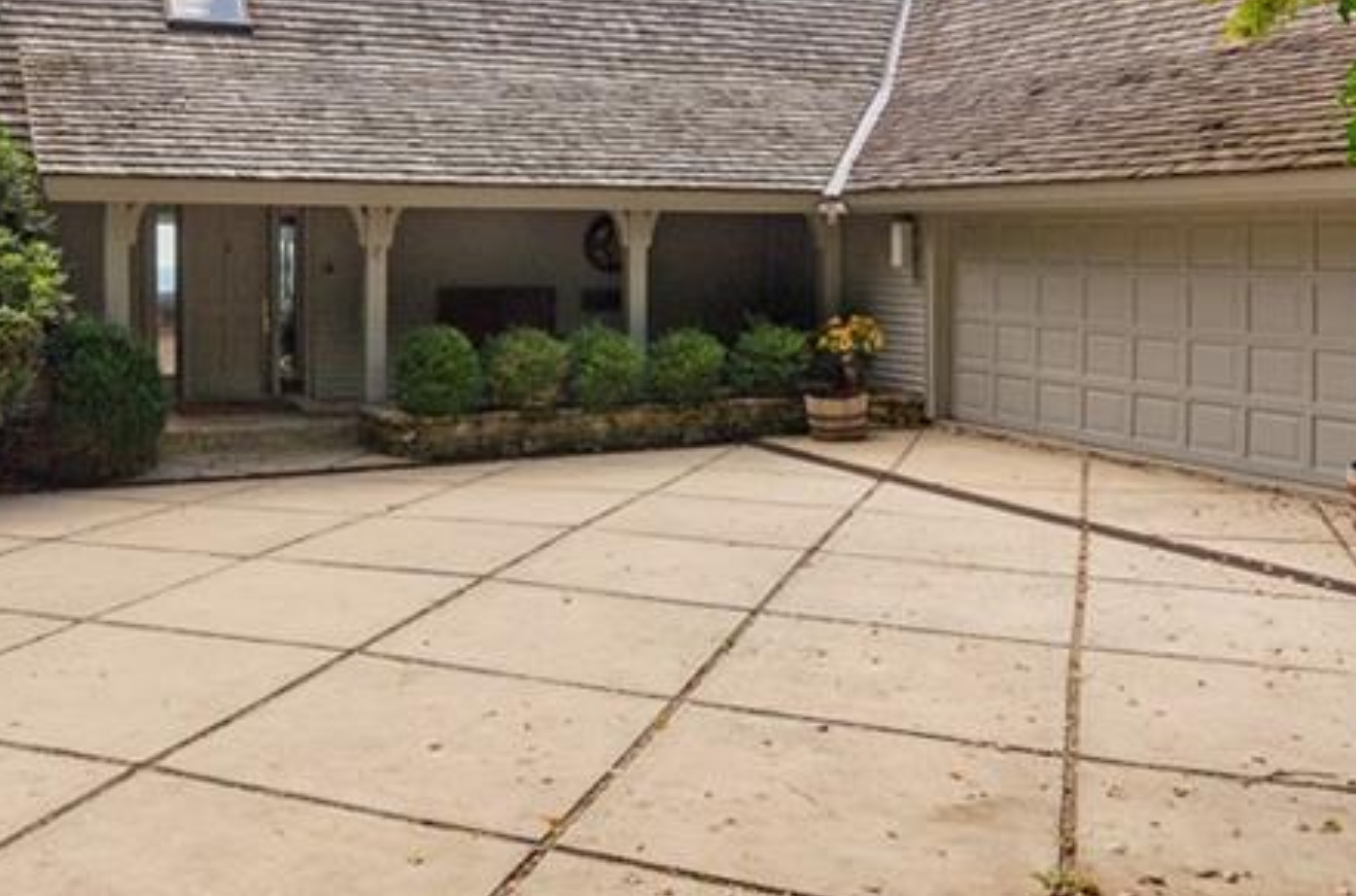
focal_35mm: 35
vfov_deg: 37.0
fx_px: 1315
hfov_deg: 53.5
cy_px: 261
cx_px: 457
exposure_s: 1/800
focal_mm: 10
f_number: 6.3
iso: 320
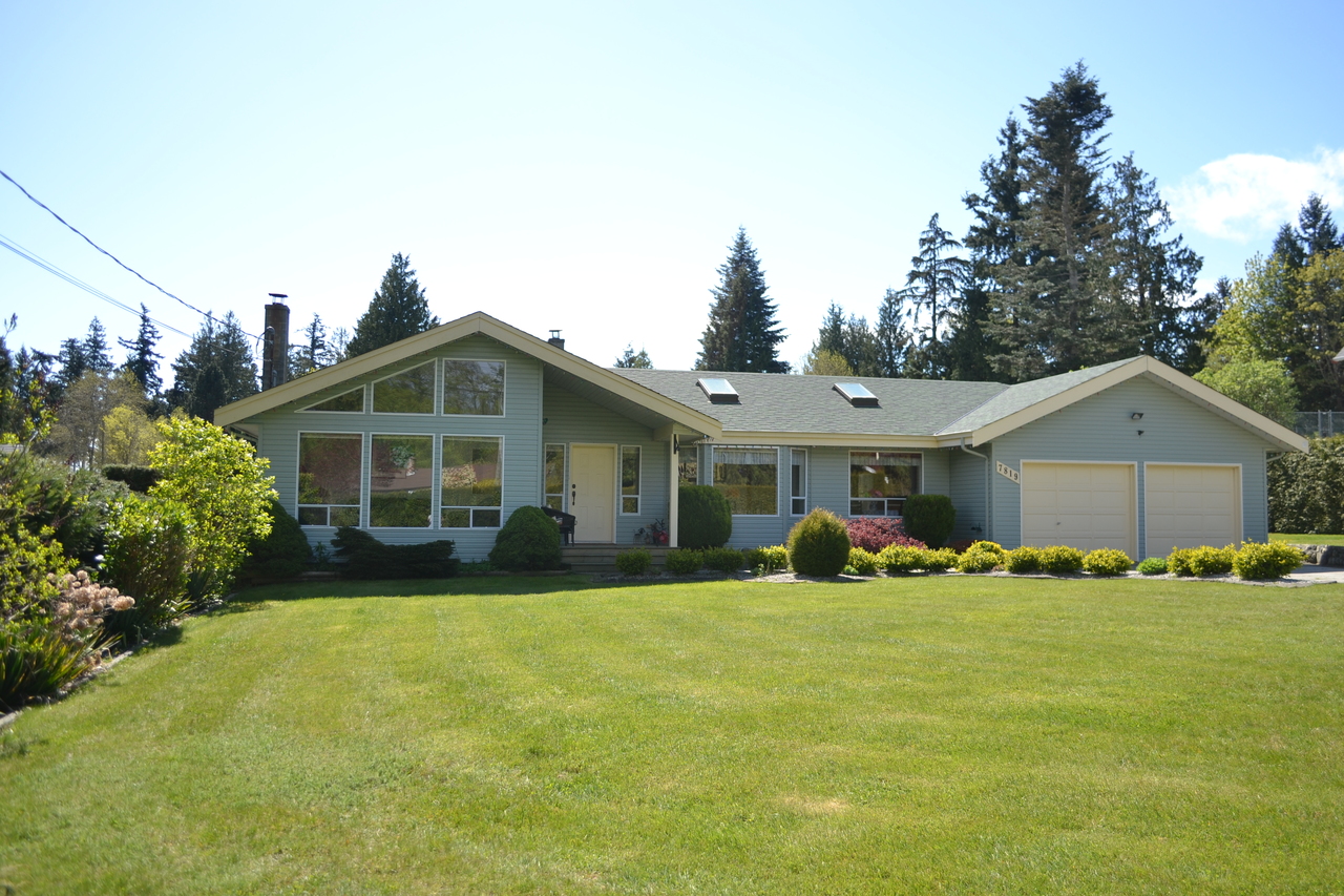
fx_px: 1120
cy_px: 448
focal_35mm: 30
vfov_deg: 43.6
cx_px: 672
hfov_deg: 61.9
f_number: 3.8
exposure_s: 1/400
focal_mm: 20
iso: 100
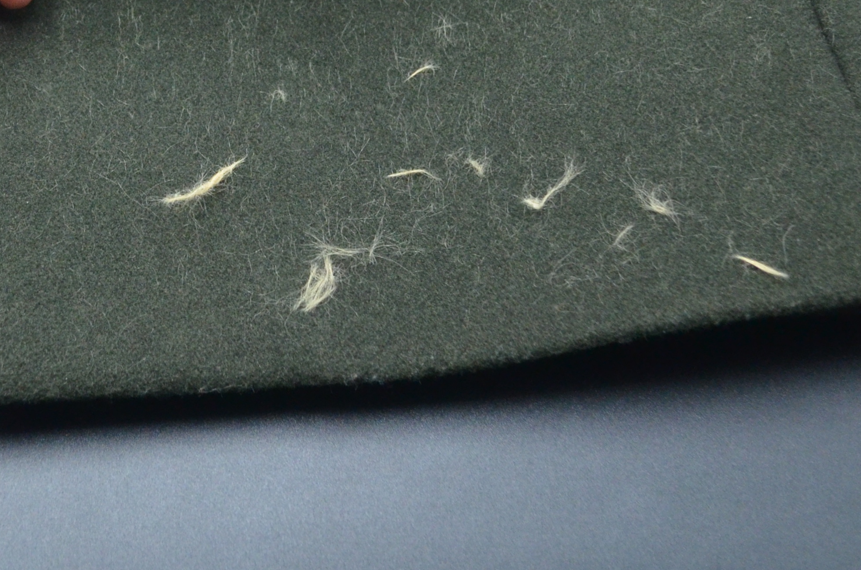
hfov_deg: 22.2
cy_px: -58
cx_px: 114
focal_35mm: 90
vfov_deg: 14.8
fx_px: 2148
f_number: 4
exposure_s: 1/250
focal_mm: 24
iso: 1600
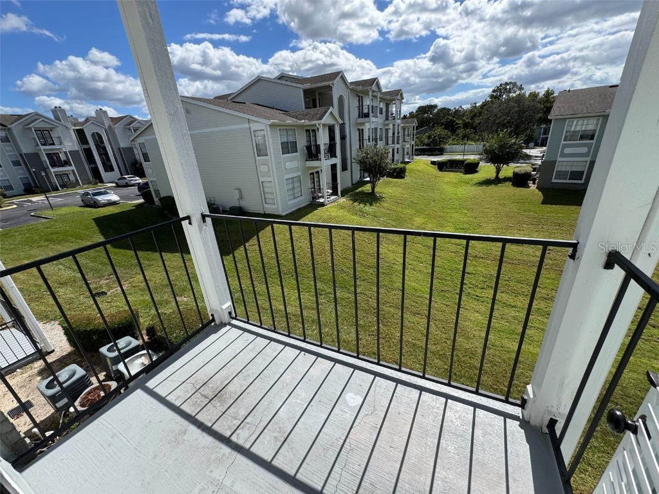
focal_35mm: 14
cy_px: 247
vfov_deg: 85.7
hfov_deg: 102.1
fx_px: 267
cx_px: 330
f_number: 2.2
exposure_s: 1/1449
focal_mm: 2.22
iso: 40
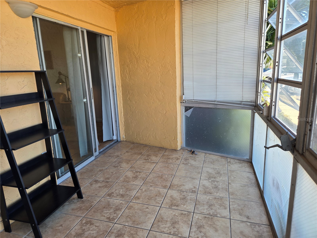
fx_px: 211
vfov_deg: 58.9
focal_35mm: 23
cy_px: 119
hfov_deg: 73.9
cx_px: 158
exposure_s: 1/180
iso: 50
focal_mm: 5.4
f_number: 1.8
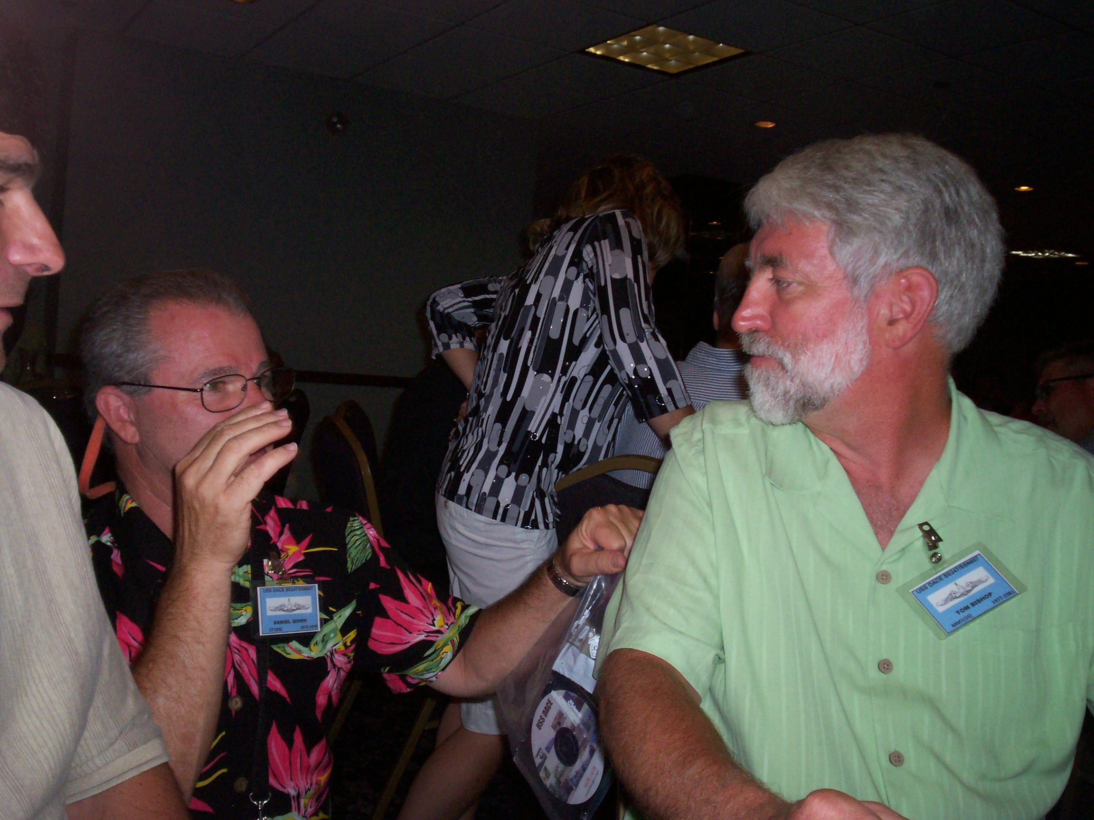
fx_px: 1138
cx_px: 547
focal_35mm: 36
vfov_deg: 39.7
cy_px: 410
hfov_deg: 51.4
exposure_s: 1/64
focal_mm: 5.9
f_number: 4.5
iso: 140
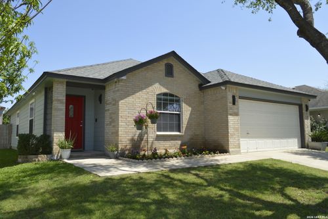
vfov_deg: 47.9
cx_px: 164
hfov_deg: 67.4
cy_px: 110
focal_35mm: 27
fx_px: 246
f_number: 8
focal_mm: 18
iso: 100
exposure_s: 1/200
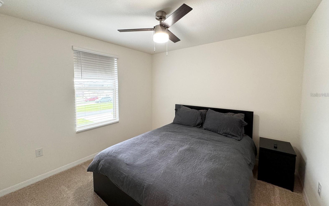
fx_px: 134
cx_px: 164
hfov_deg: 101.5
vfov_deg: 74.6
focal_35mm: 15
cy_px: 95
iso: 200
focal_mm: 2.22
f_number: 2.2
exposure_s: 1/120
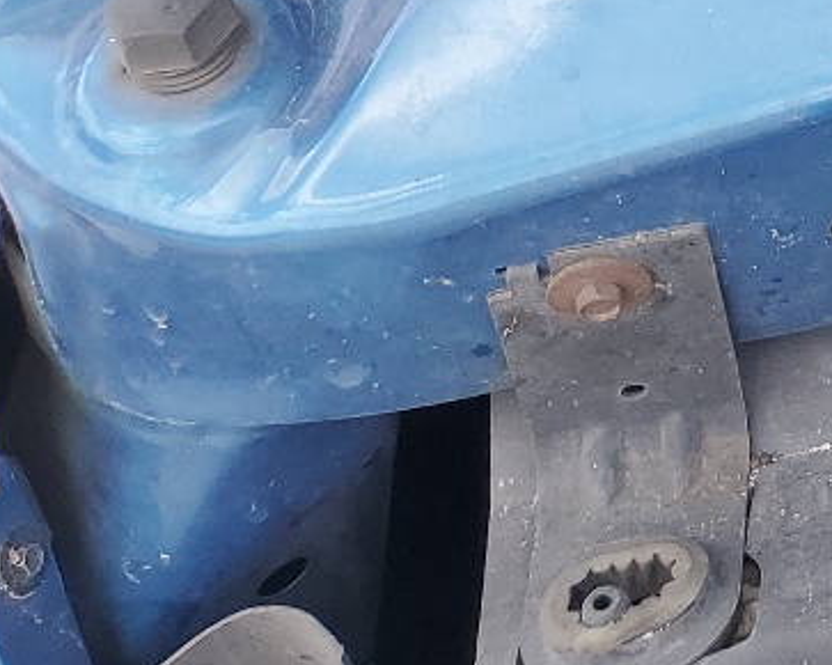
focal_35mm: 112
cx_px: 1698
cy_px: -670
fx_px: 2756
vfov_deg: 12.2
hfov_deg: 14.2
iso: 50
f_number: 1.5
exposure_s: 1/286
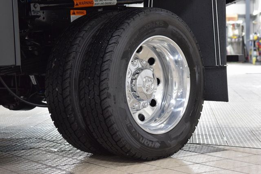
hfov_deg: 23.4
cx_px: 130
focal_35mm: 87
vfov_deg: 15.7
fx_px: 631
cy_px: 87
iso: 1600
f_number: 5.6
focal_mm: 58
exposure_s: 1/30
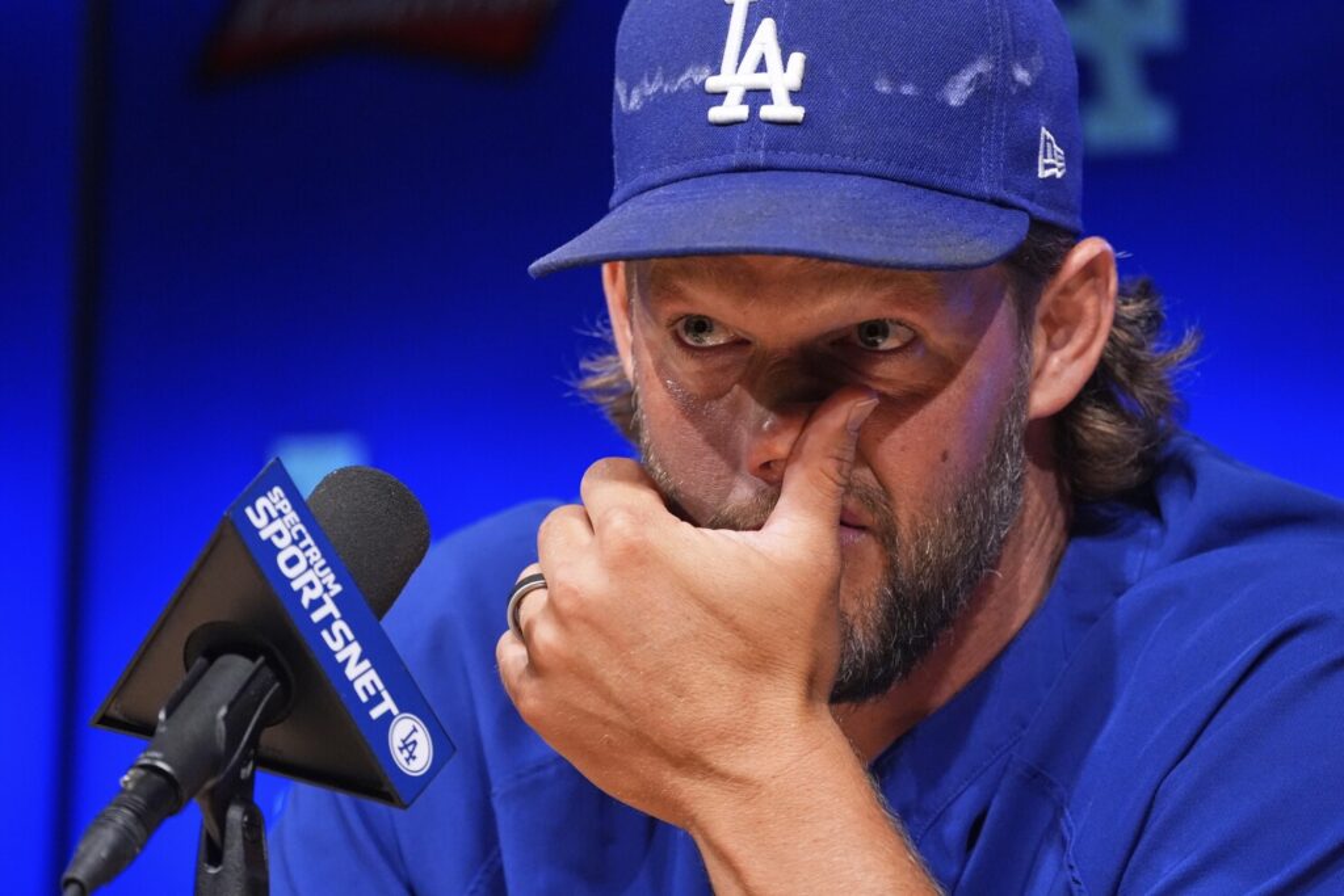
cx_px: 672
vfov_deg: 5.1
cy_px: 448
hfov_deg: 7.7
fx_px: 10006
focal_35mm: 268
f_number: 5.6
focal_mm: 268
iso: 3200
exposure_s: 1/320
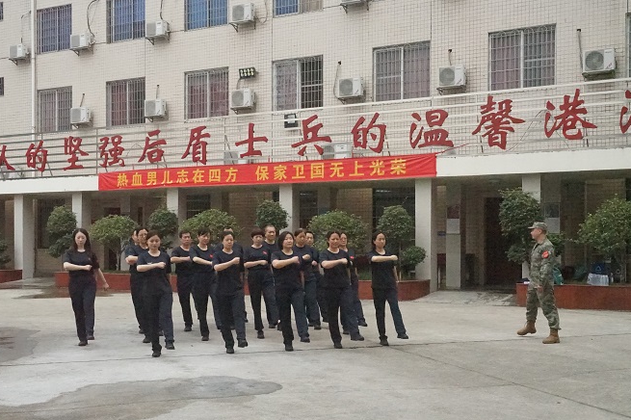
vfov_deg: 30.4
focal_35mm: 44
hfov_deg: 44.5
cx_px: 311
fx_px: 771
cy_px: 239
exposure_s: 1/4000
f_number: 11
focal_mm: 36
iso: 25600
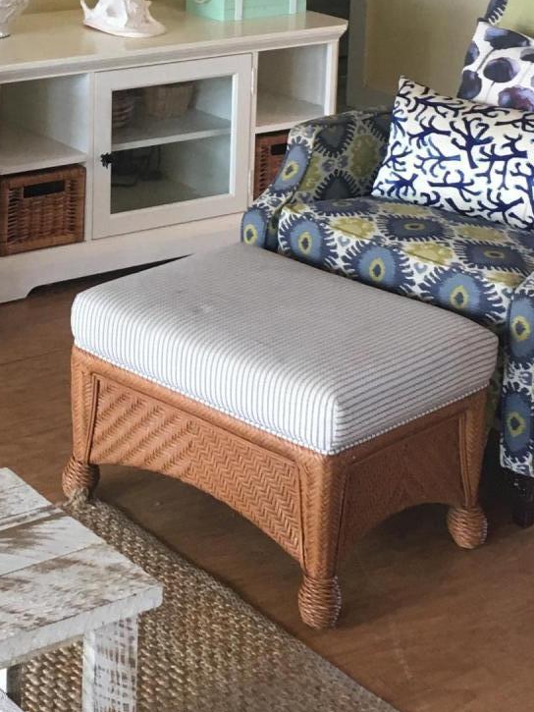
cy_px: 33
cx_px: 69
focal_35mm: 80
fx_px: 1645
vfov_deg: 23.6
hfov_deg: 18.2
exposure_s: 1/30
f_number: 2.2
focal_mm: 4.15
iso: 80
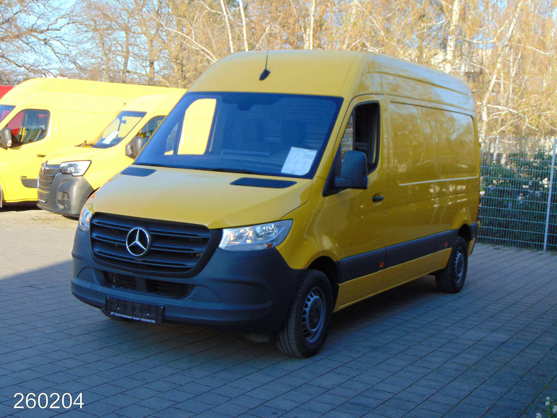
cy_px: 209
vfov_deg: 29.1
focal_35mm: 50
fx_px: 805
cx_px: 278
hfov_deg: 38.2
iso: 80
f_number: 3.5
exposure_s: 1/80
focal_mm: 9
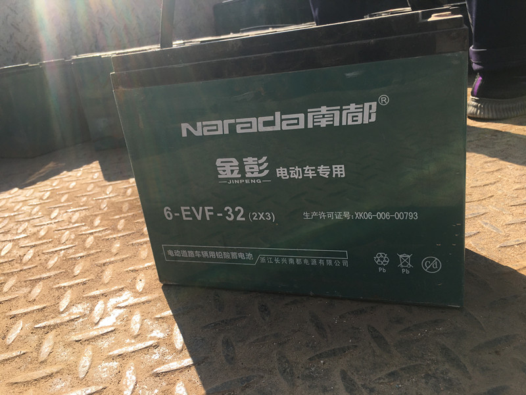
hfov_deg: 61.7
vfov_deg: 48.2
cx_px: 263
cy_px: 198
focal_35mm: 29
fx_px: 441
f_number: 2.2
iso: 25
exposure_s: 1/818
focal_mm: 4.15
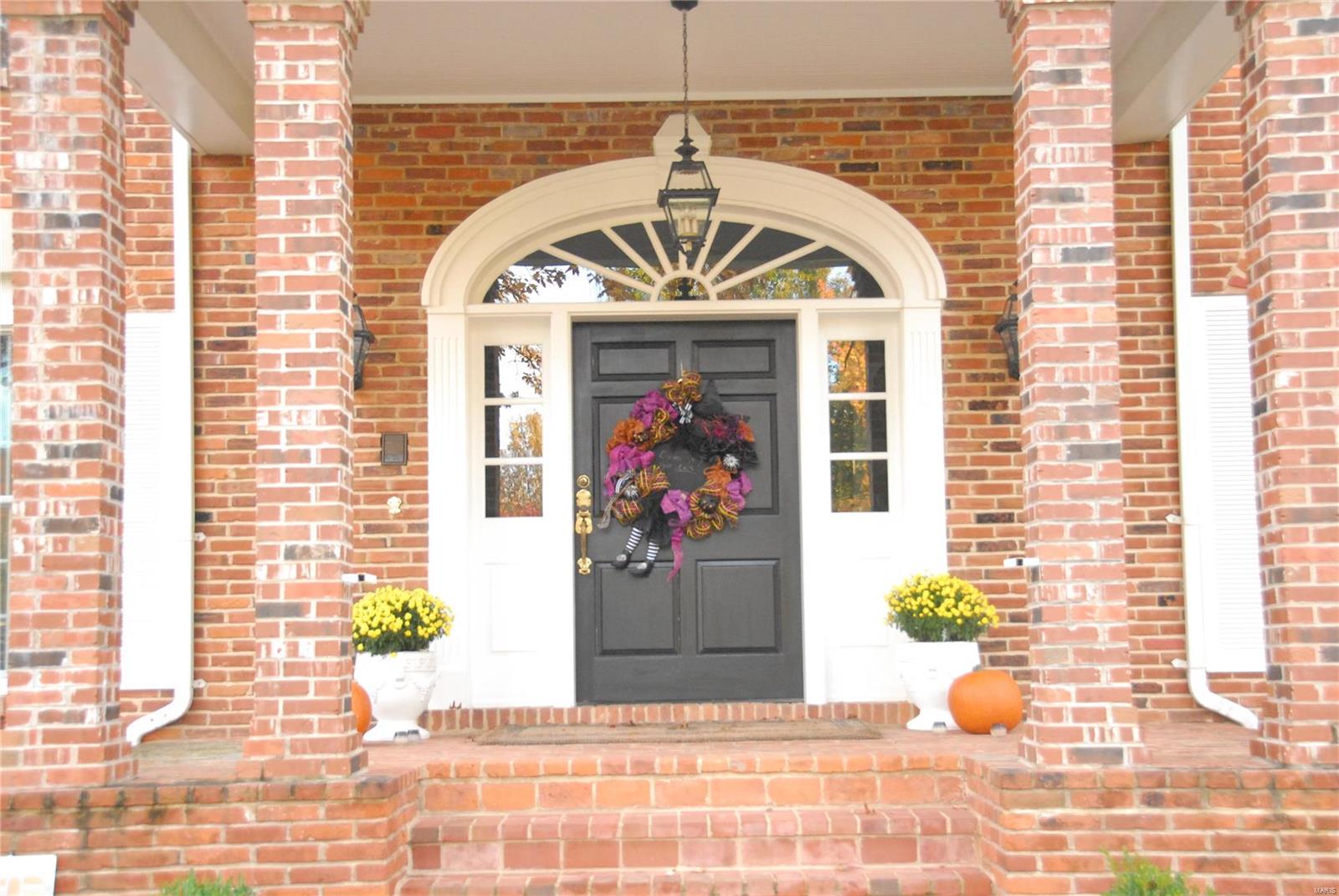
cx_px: 670
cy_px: 448
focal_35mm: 48
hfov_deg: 41.1
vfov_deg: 28.1
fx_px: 1787
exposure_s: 1/125
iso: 1600
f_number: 4.2
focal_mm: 32
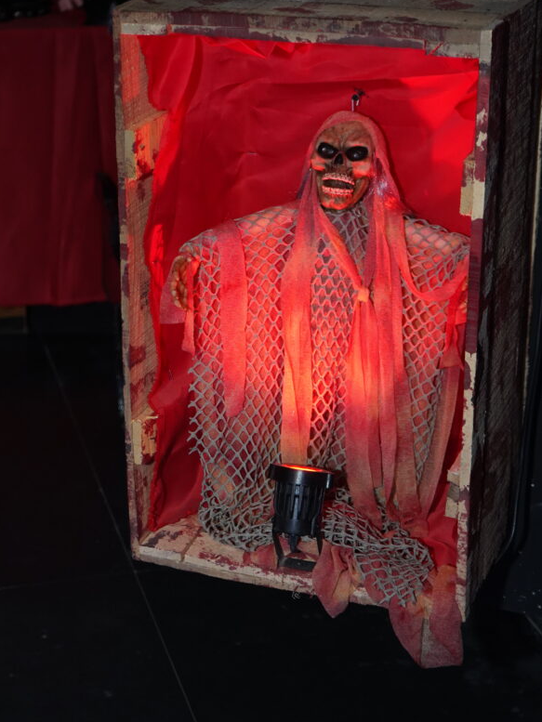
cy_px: 336
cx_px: 255
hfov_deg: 20.7
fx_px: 1482
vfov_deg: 27.4
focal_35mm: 71
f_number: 5
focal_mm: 56
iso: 3200
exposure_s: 1/125
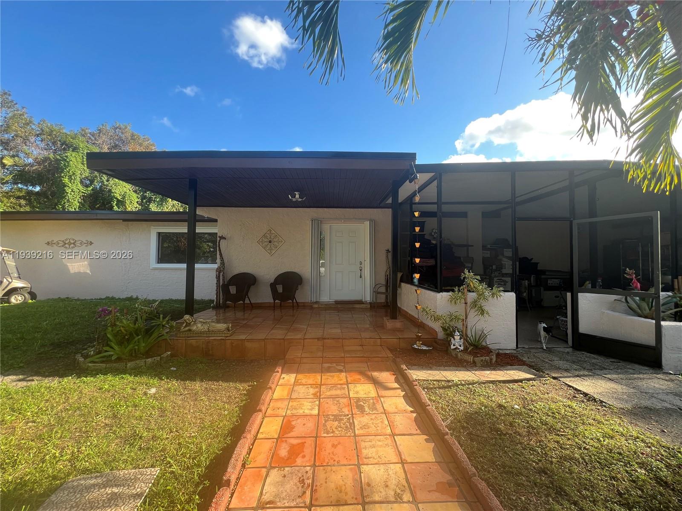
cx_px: 341
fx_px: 256
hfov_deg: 106.2
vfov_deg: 89.9
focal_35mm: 13
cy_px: 256
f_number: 1.8
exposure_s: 1/134
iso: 32
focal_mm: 1.57
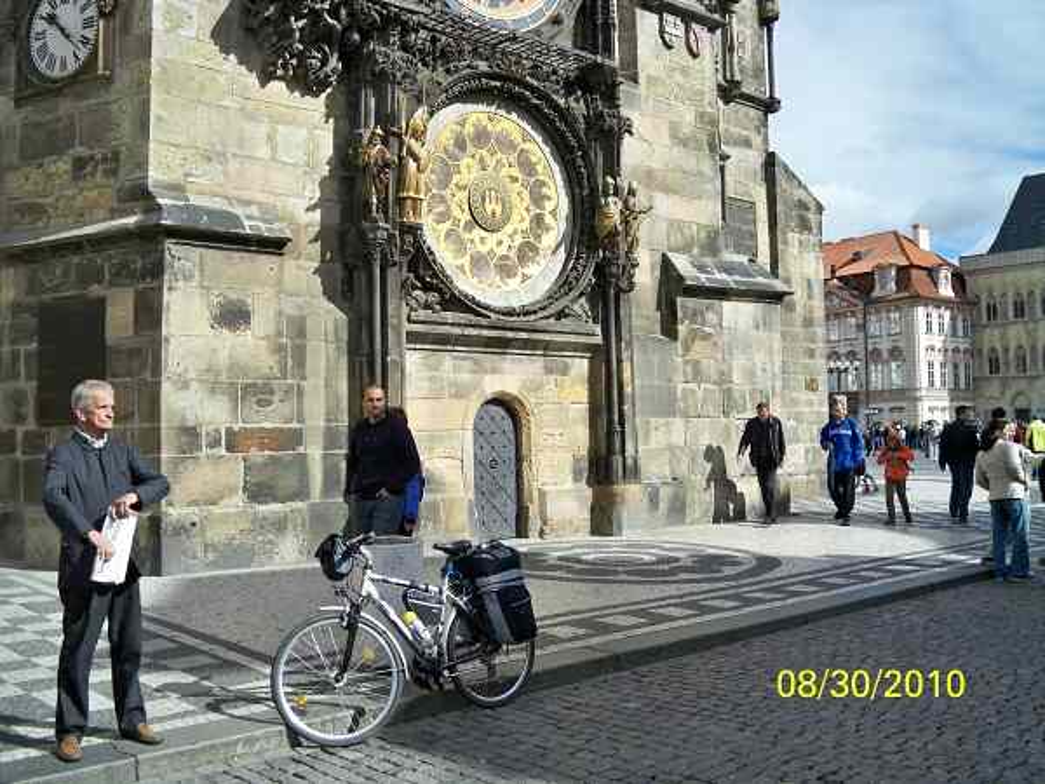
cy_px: 392
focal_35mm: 37
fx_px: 1117
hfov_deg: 50.1
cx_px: 522
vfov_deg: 38.7
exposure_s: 1/200
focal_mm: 7.9
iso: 100
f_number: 8.6
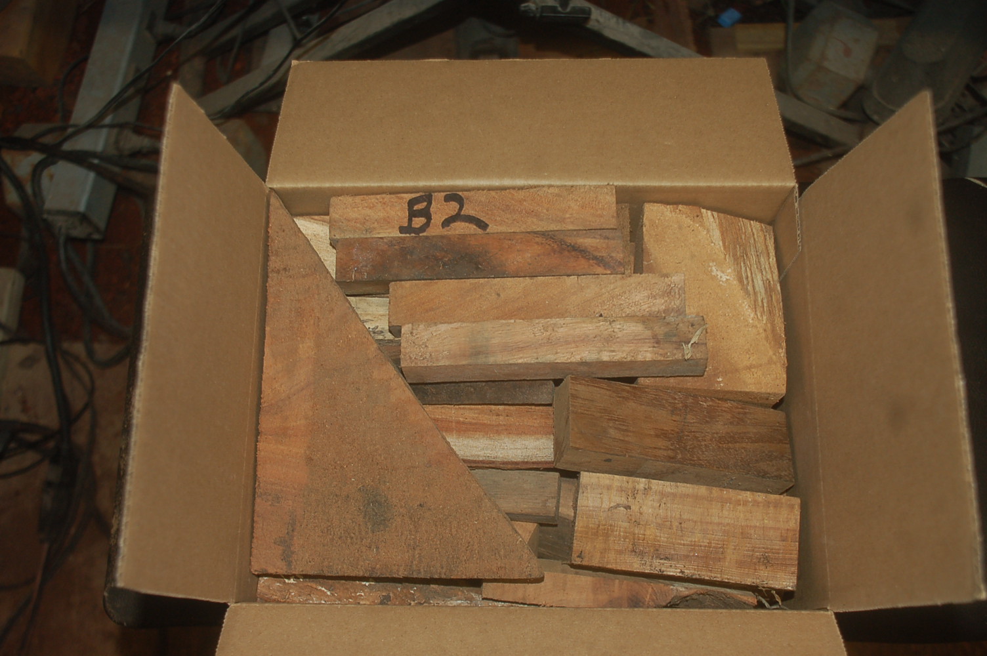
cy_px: 328
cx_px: 494
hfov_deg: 49.6
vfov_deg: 34.1
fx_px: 1068
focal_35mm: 39
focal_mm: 26
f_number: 4
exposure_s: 1/60
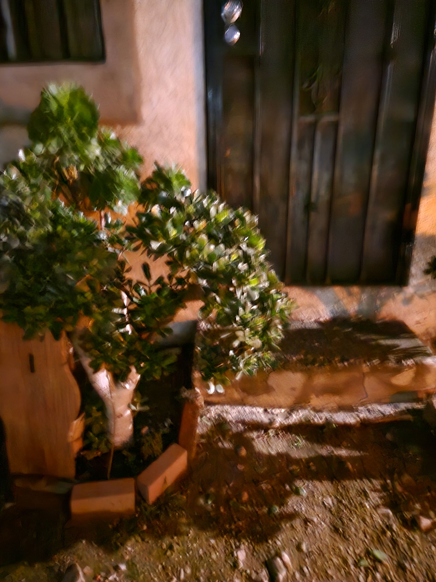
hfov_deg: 58.9
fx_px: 386
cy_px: 291
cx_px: 218
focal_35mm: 23
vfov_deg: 73.9
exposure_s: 1/2
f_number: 1.8
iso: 2000
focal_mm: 5.4
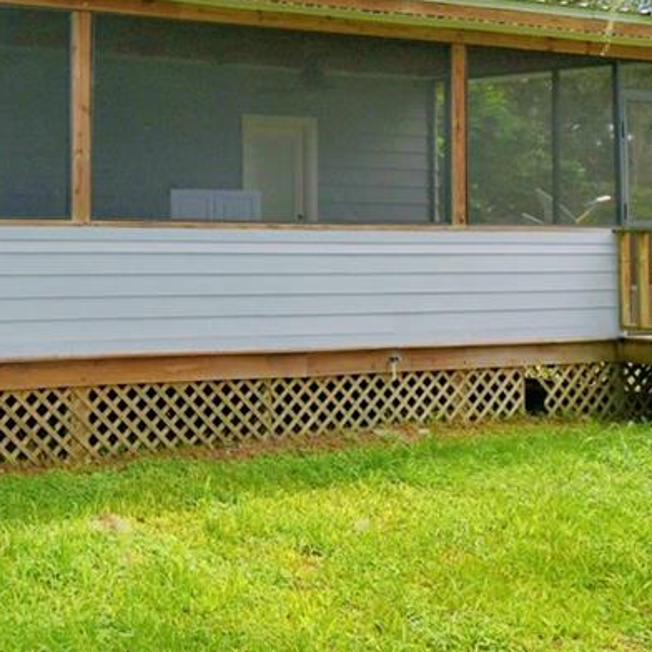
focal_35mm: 52
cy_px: 180
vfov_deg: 32.3
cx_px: -42
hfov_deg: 29.9
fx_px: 1108
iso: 100
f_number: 9
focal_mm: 10
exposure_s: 1/250
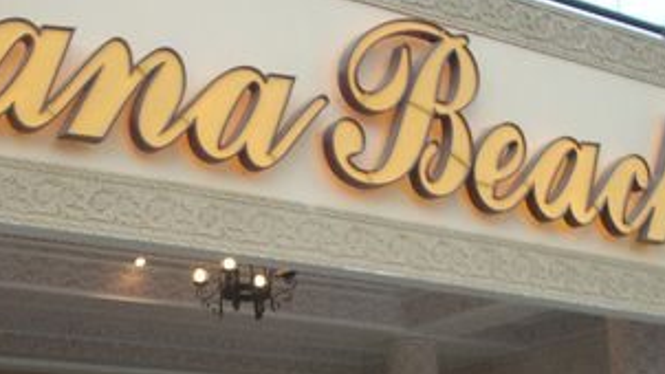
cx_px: 200
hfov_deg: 25.7
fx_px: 1446
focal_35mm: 82
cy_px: 426
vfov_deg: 14.4
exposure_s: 1/30
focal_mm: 5.8
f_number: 2.6
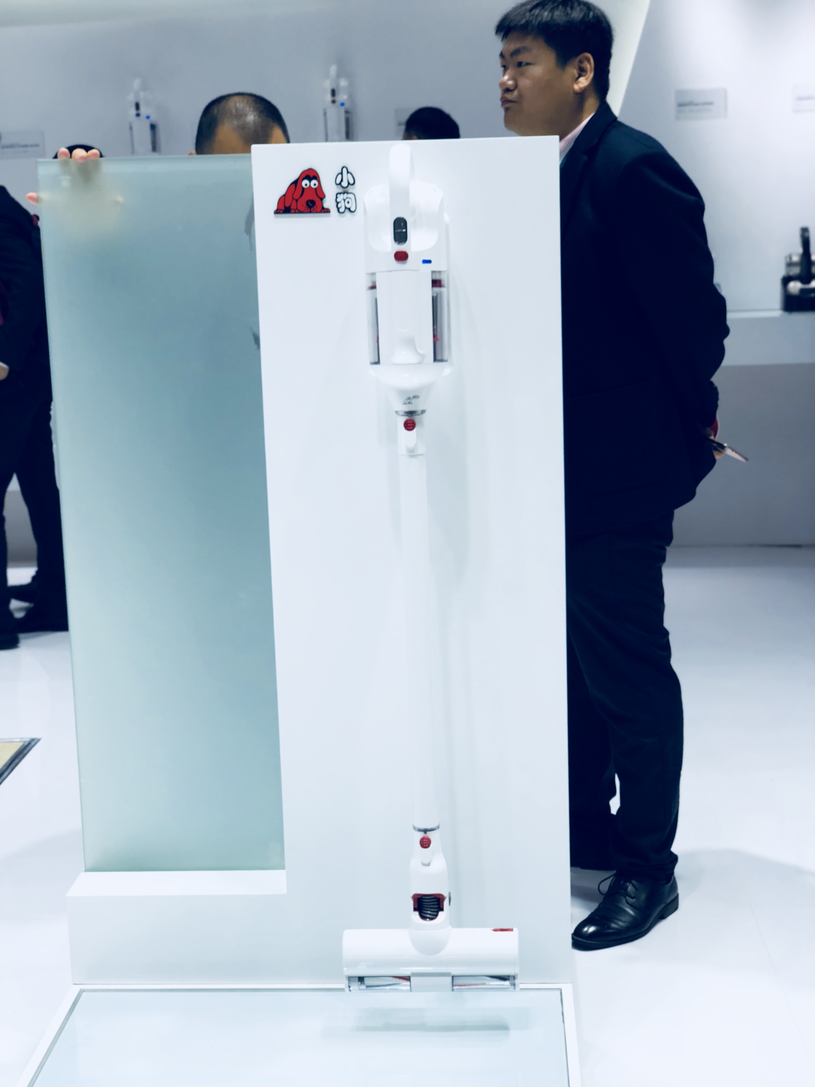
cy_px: 544
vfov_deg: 36.8
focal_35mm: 52
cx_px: 408
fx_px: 1632
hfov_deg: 28.0
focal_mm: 6
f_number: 2.4
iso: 16
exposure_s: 1/164
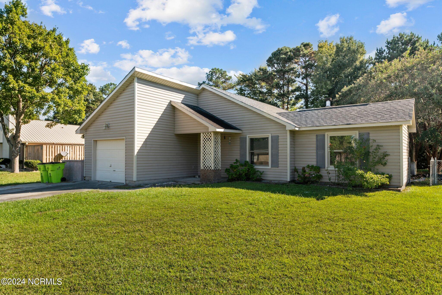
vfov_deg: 53.1
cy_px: 148
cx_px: 221
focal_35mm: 24
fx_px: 295
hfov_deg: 73.7
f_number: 9
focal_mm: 24
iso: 400
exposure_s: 1/400
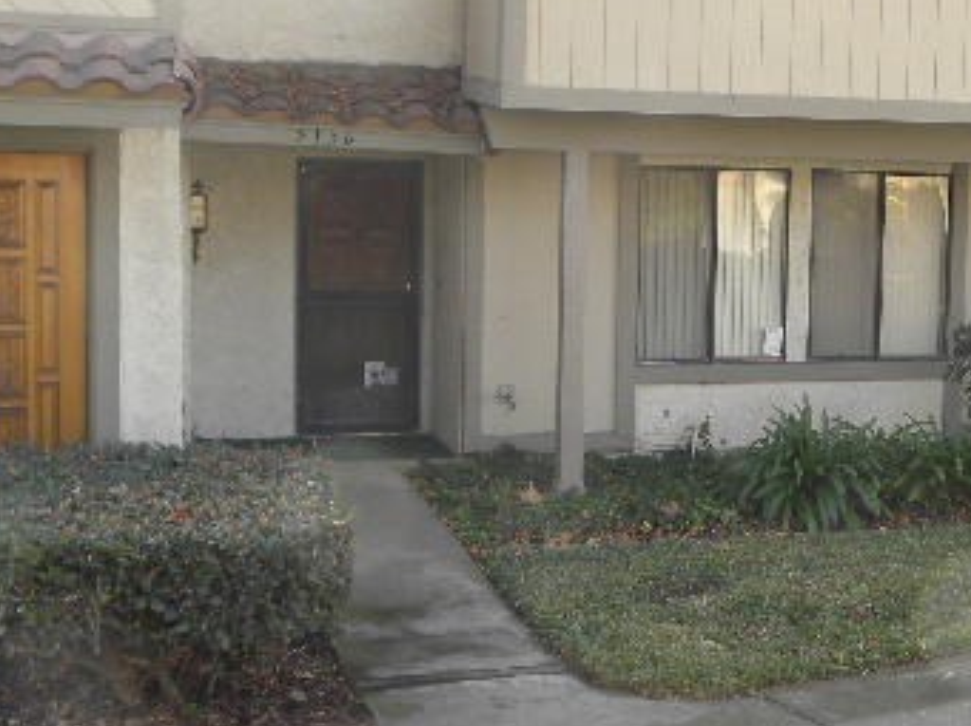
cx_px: 743
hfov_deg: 30.6
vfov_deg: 23.6
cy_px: 293
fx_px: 1737
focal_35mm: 62
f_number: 2.8
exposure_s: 1/92
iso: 65
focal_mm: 5.9
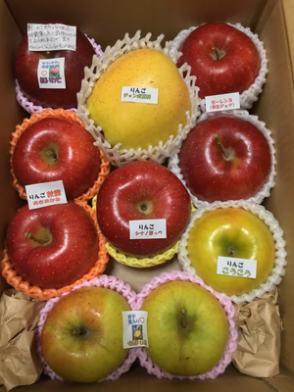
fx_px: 328
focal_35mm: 29
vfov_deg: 61.7
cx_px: 147
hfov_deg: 48.2
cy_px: 196
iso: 100
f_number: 2.2
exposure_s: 1/30
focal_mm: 4.15
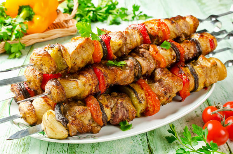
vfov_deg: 25.7
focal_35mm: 52
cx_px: 116
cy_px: 77
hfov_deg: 37.9
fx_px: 339
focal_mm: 35
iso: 100
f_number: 9
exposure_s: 1/125
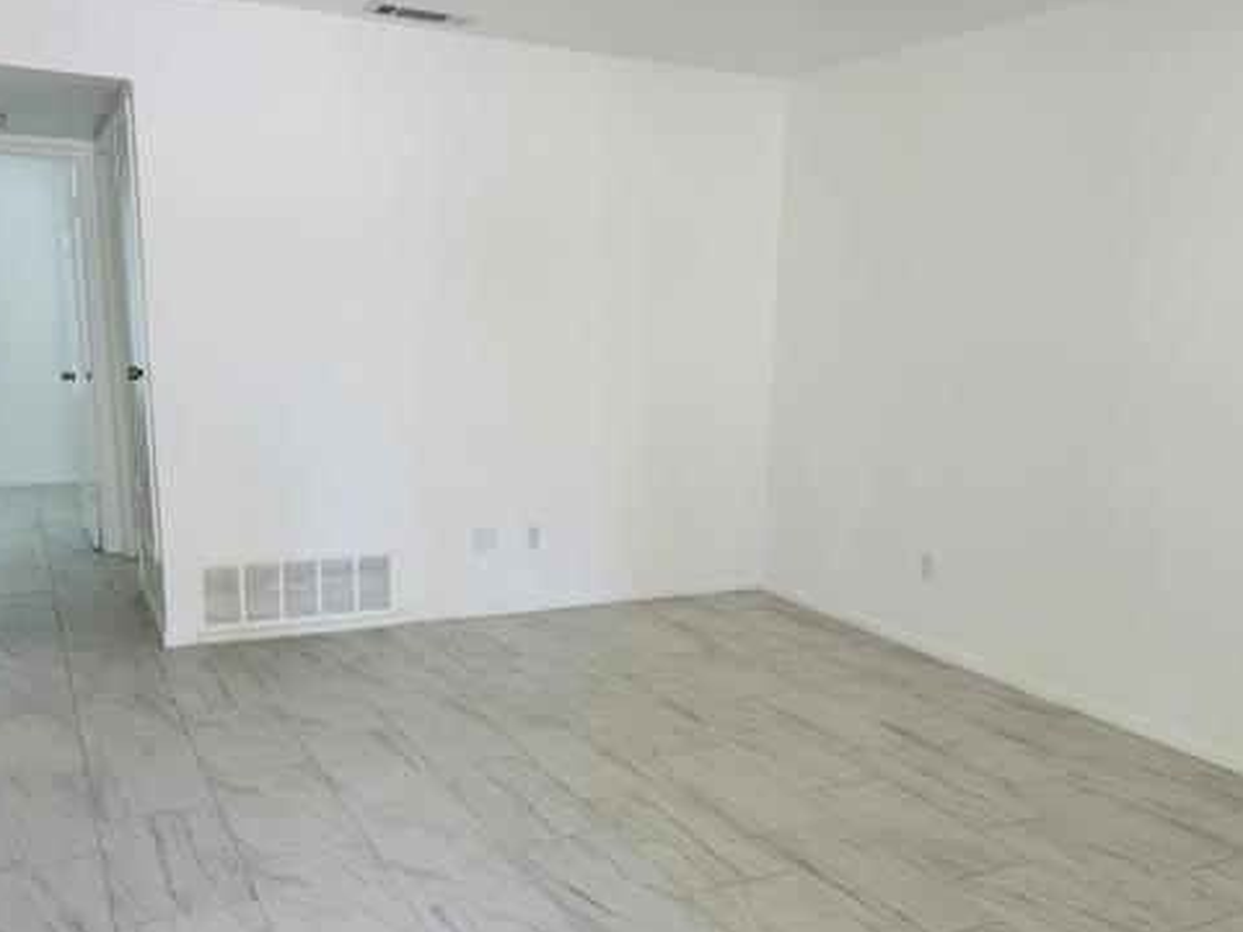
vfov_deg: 43.9
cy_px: 570
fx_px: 1149
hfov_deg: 56.8
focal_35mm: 32
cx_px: 632
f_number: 1.78
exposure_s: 1/120
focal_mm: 6.76
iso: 80
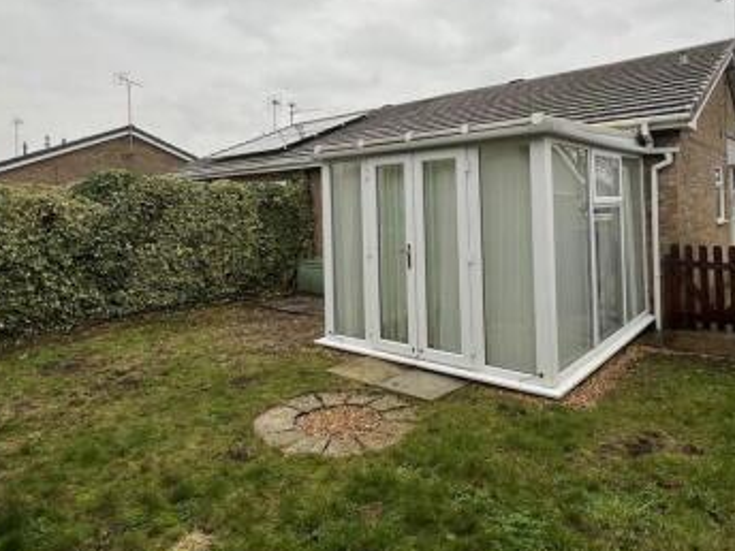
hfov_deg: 75.9
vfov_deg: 60.0
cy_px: 195
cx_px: 424
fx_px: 467
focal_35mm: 22
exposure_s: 1/126
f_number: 1.8
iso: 32
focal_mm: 1.57
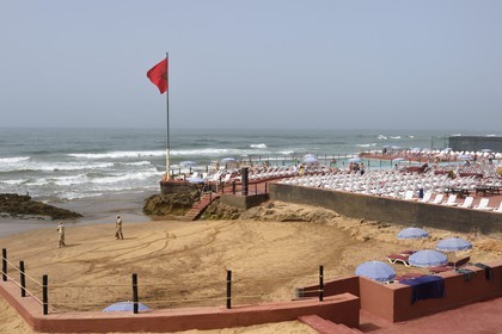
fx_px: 502
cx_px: 251
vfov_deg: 36.9
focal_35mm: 36
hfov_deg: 53.1
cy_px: 167
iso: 200
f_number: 14
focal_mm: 36
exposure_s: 1/250
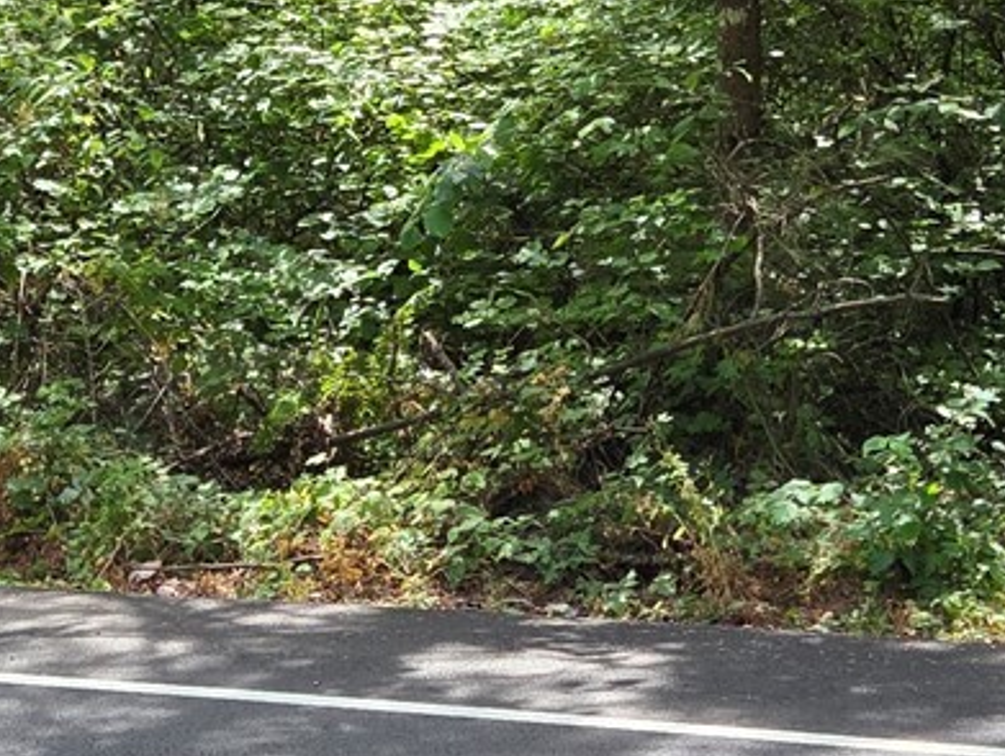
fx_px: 2732
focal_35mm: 94
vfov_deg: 15.4
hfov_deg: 20.8
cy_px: -41
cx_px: 614
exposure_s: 1/628
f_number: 1.8
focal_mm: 5.4
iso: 80
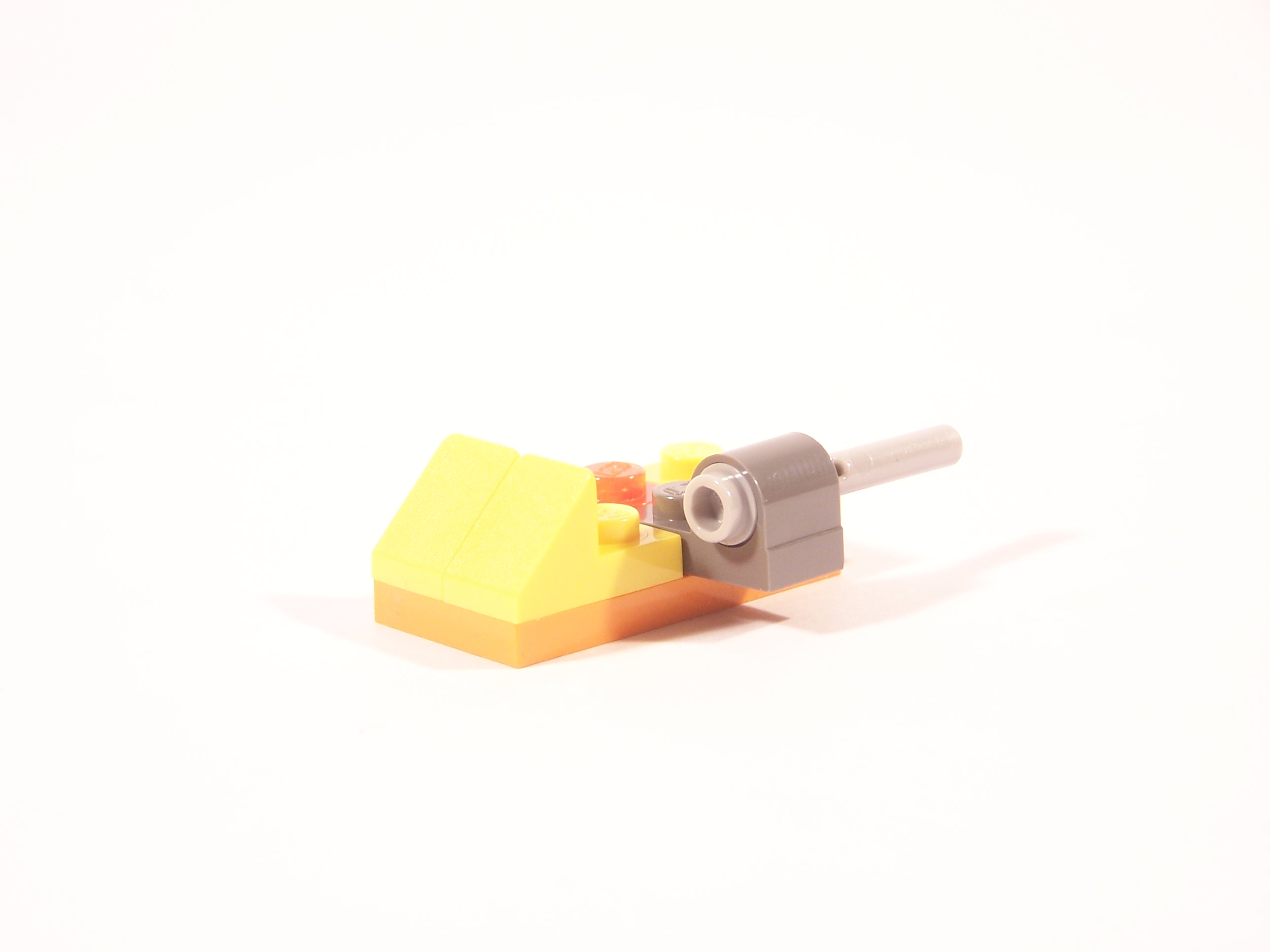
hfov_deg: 16.8
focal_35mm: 117
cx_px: 635
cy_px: 476
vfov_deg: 12.7
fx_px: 4293
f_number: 3.2
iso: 100
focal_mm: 19.4
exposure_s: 1/10
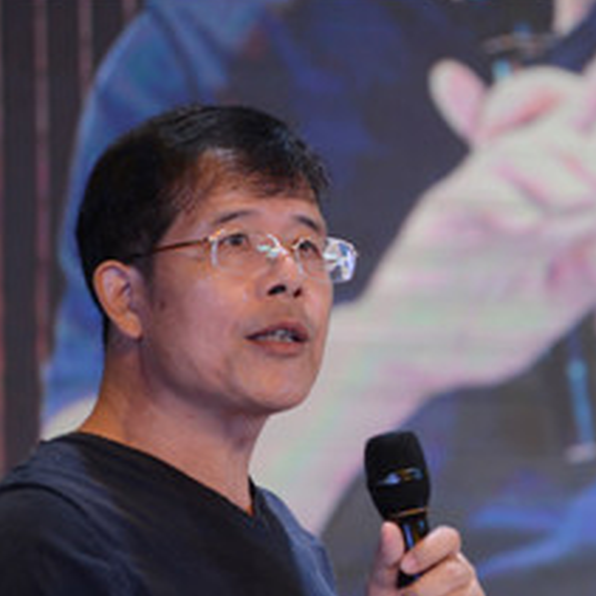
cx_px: 475
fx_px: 7850
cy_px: 456
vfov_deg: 4.3
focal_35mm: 403
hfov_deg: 4.3
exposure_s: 1/200
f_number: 3.2
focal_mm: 200
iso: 500
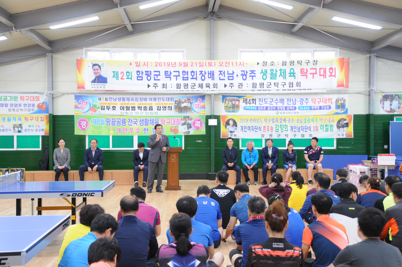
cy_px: 134
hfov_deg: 37.9
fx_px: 586
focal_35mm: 52
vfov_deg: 25.7
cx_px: 201
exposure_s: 1/8
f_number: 4.2
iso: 200
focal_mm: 35
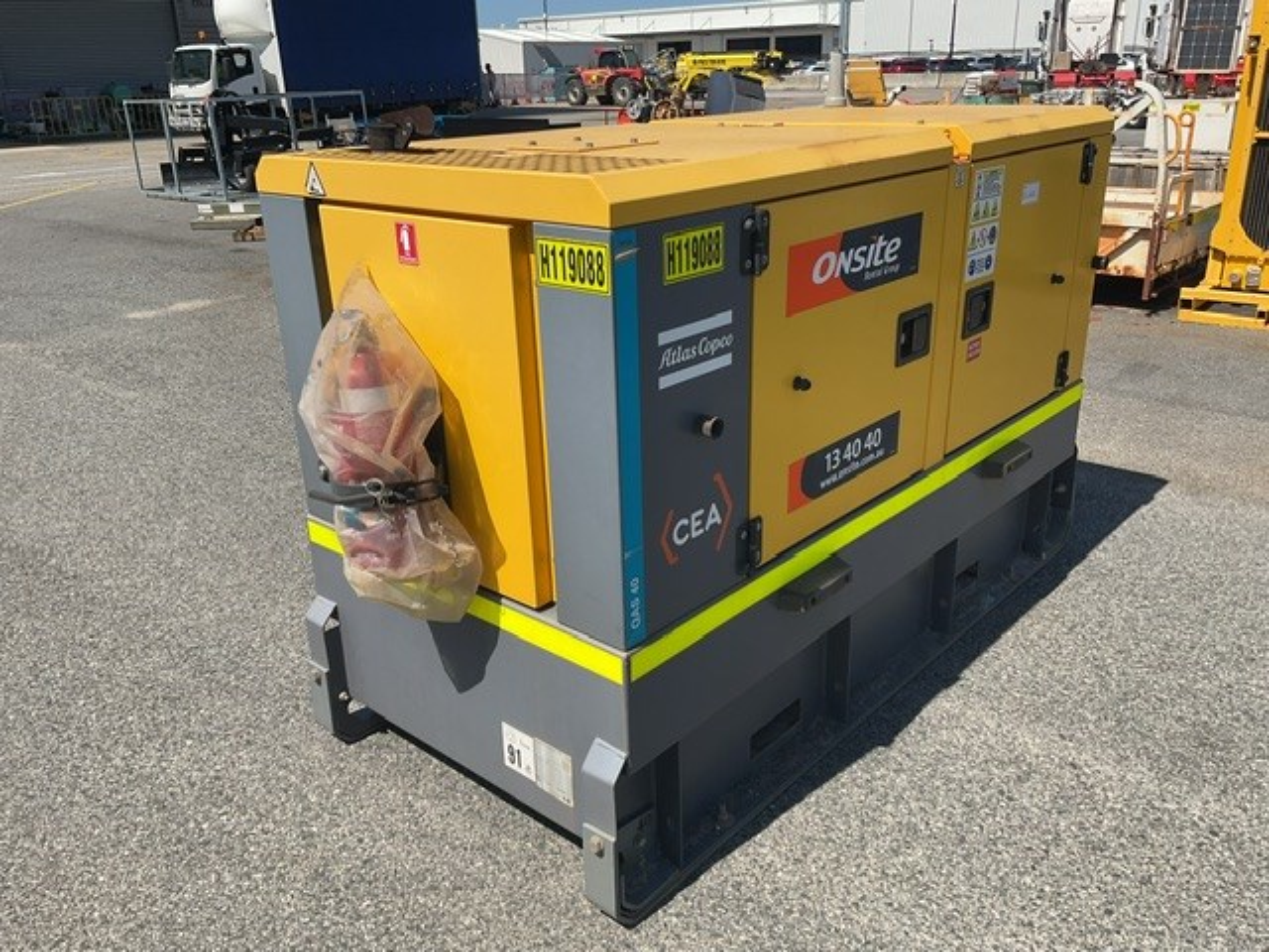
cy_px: 476
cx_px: 634
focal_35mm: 29
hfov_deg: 61.7
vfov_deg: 48.2
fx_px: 1063
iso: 16
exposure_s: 1/2141
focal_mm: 3
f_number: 1.8
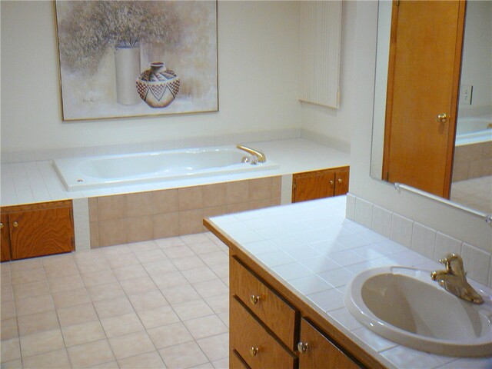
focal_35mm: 35
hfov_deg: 52.6
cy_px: 184
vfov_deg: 40.7
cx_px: 246
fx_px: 497
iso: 200
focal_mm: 5.2
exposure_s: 1/25
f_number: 2.8
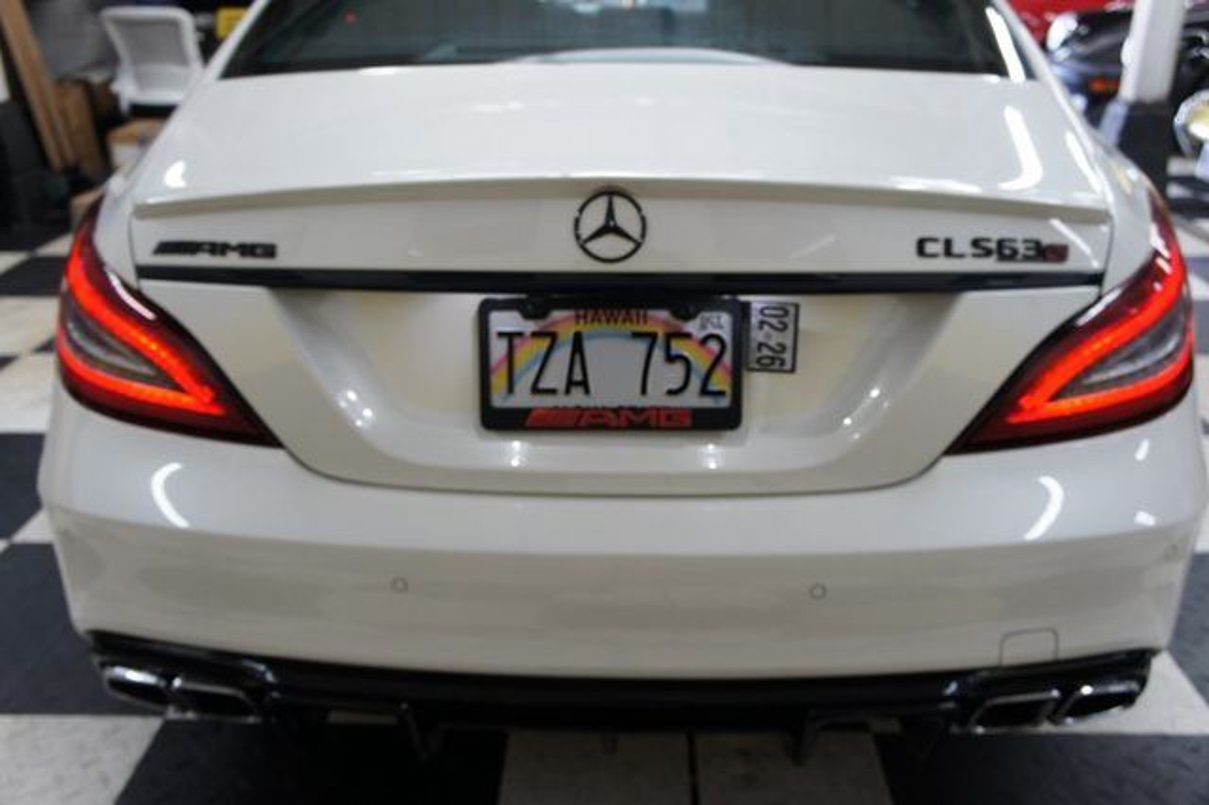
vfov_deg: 41.7
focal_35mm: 32
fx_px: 1057
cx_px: 604
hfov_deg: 59.5
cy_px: 402
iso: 320
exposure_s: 1/40
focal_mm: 21
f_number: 4
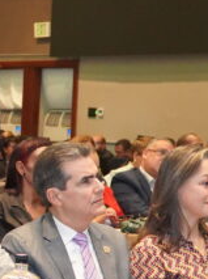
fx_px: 1221
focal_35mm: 152
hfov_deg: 9.6
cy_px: 132
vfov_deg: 13.0
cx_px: -55
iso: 5000
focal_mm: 32
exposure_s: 1/160
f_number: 4
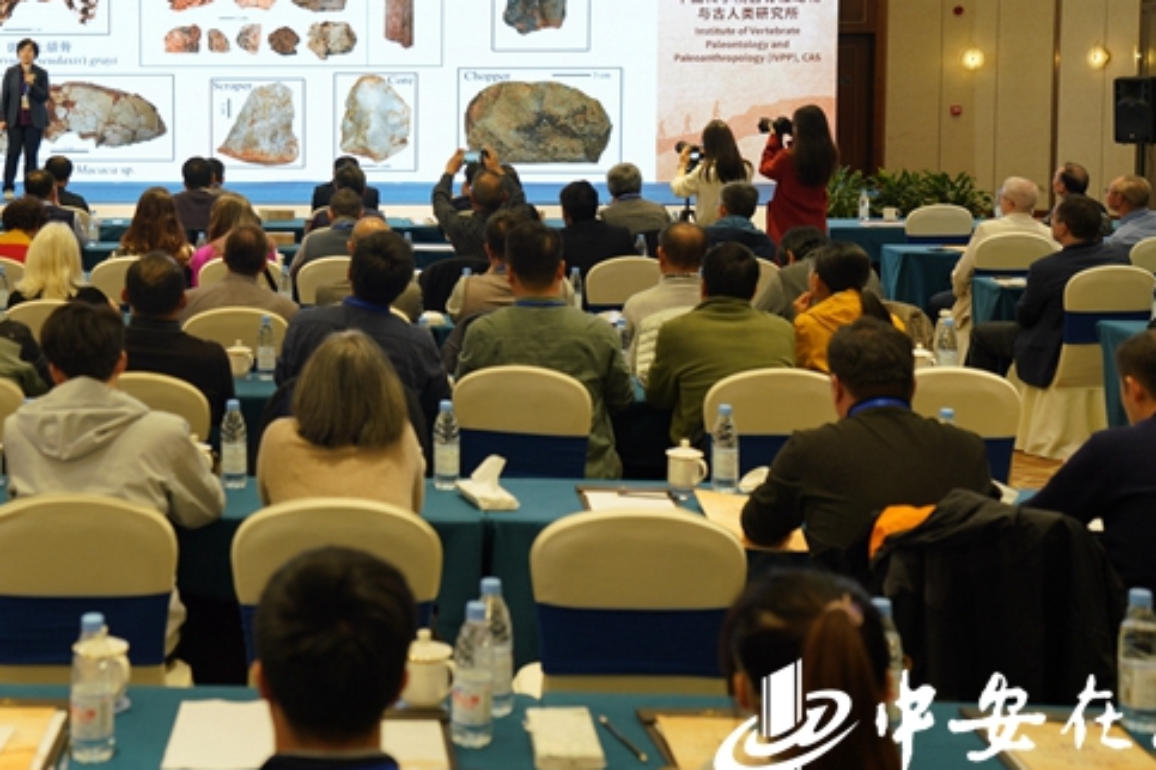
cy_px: 184
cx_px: 278
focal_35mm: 58
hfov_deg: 33.7
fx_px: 1862
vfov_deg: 23.1
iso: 200
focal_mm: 35
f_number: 2.8
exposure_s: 1/50
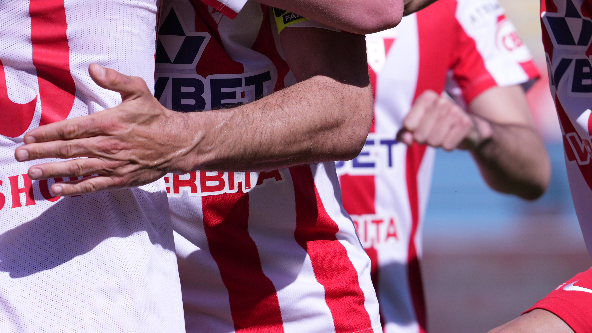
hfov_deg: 3.4
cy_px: -29
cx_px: 88
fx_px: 9858
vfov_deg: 1.9
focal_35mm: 628
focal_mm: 300
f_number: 5
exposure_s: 1/2000
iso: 250
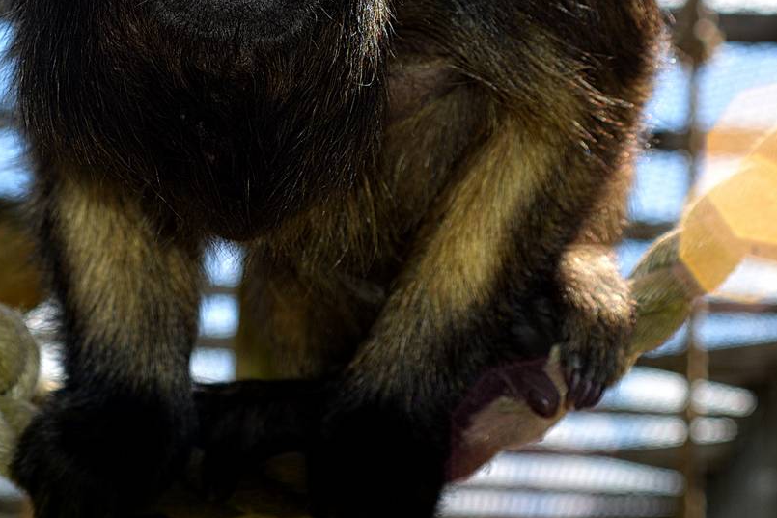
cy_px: 31
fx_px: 3216
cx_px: 328
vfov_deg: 9.2
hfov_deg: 13.8
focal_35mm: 149
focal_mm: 50
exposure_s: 1/200
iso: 100
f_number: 6.3
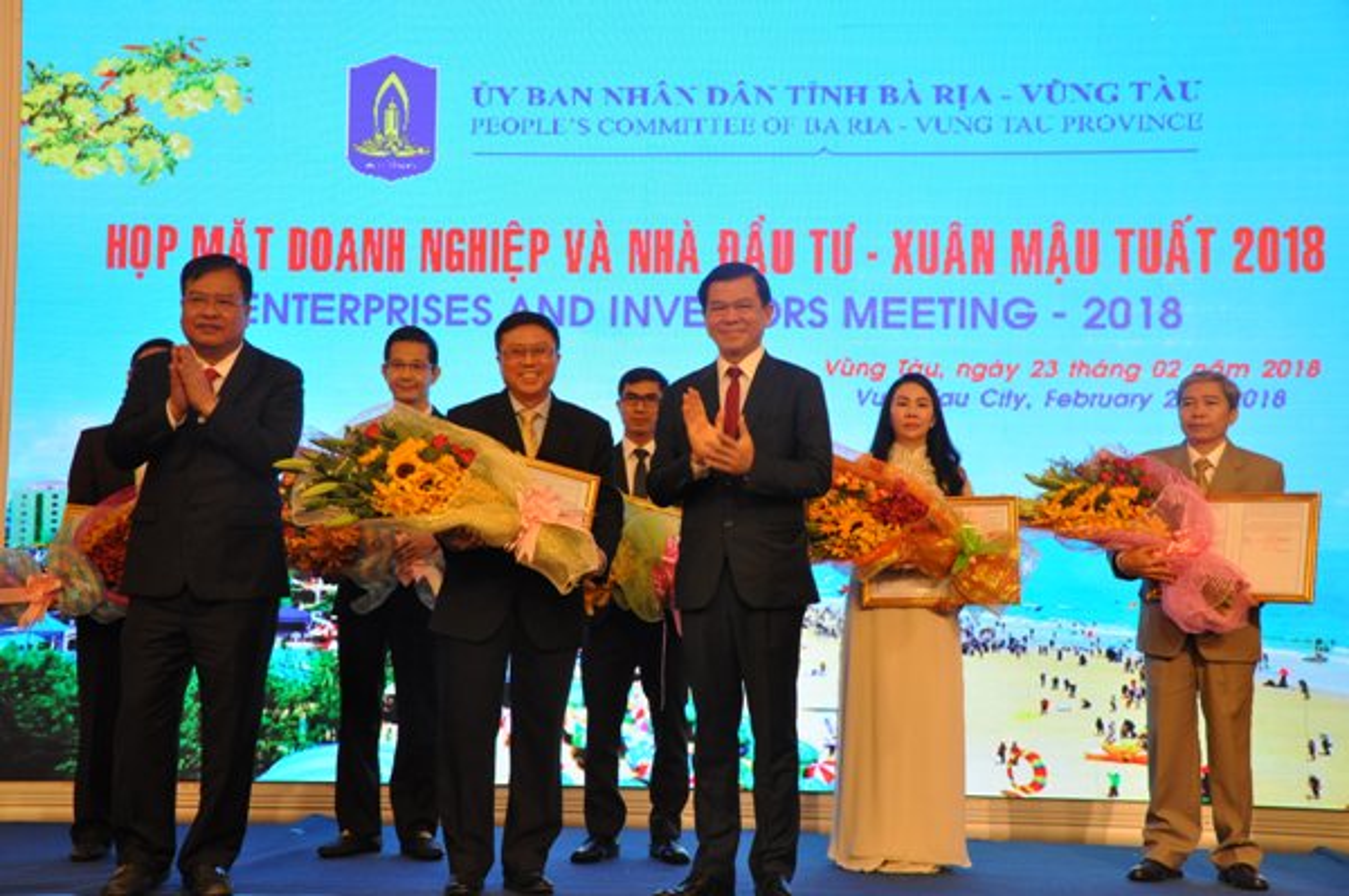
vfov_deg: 25.7
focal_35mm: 52
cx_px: 674
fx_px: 1966
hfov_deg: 37.9
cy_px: 448
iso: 800
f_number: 4.5
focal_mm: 35
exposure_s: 1/40
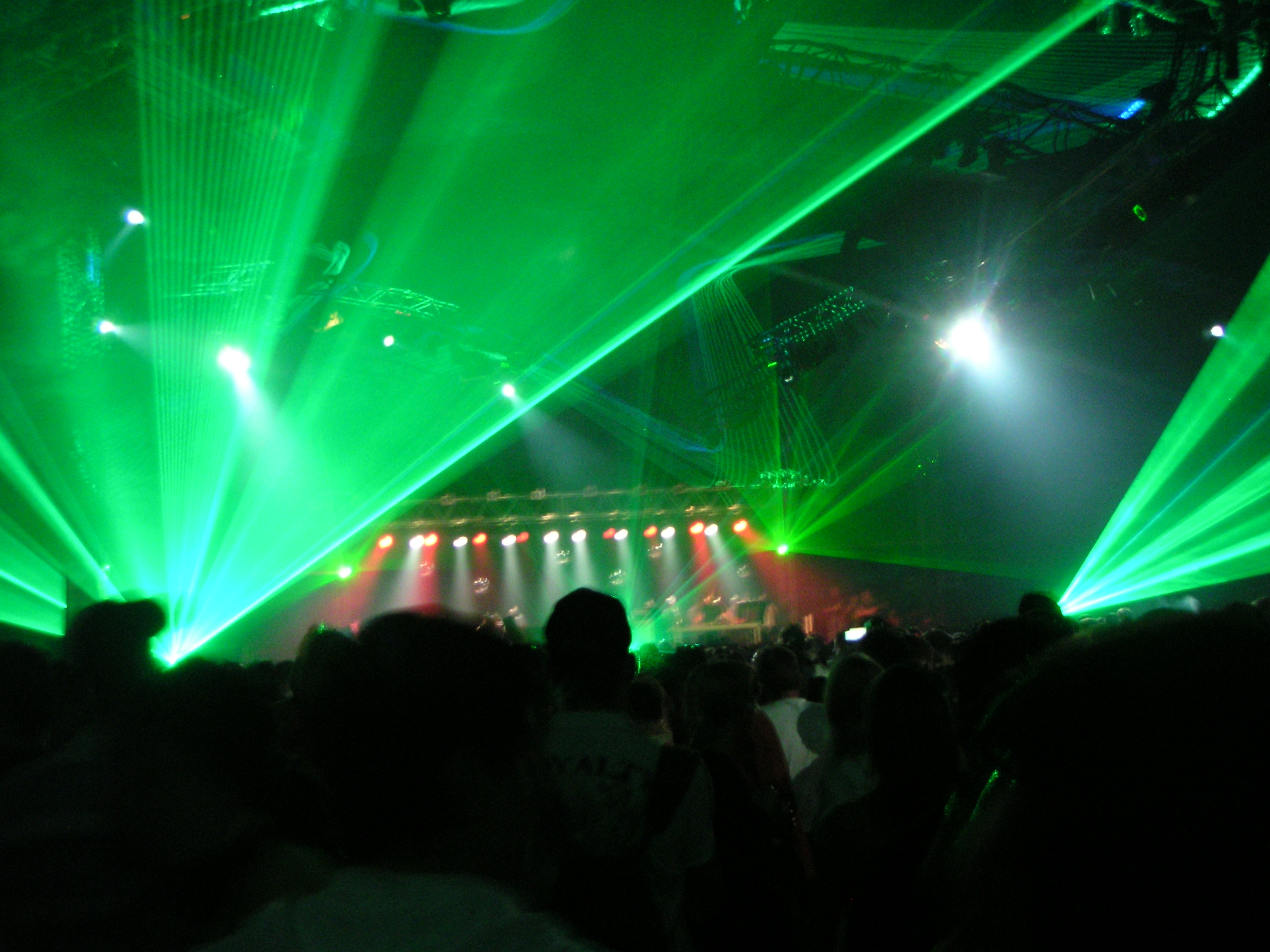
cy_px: 476
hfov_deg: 49.0
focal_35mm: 38
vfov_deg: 37.7
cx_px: 635
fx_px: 1394
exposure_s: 1/6
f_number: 2.8
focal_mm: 6
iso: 200
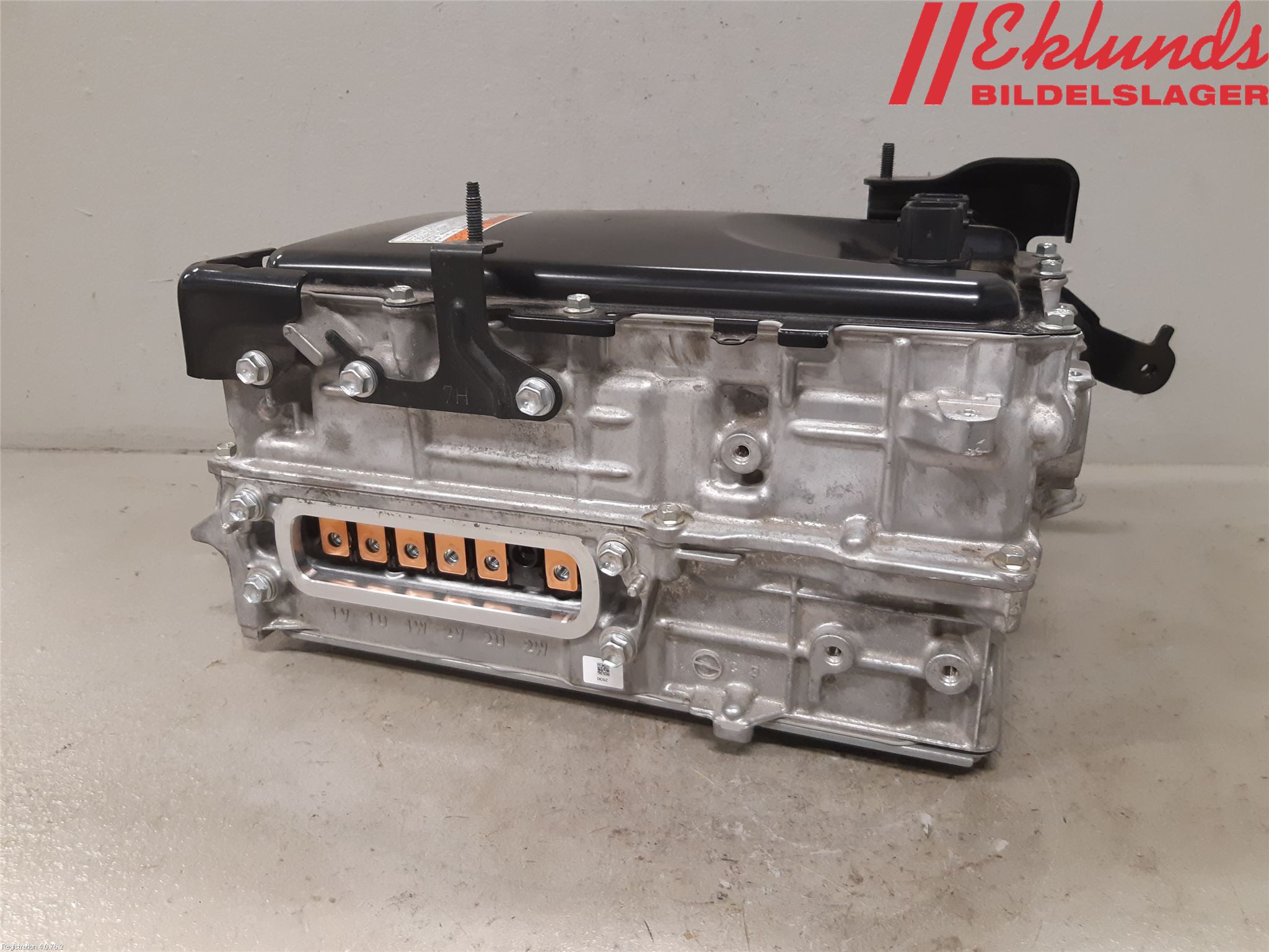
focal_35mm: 26
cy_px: 476
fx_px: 953
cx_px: 634
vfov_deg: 53.1
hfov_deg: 67.3
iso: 160
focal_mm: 3.93
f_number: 1.7
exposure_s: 1/50
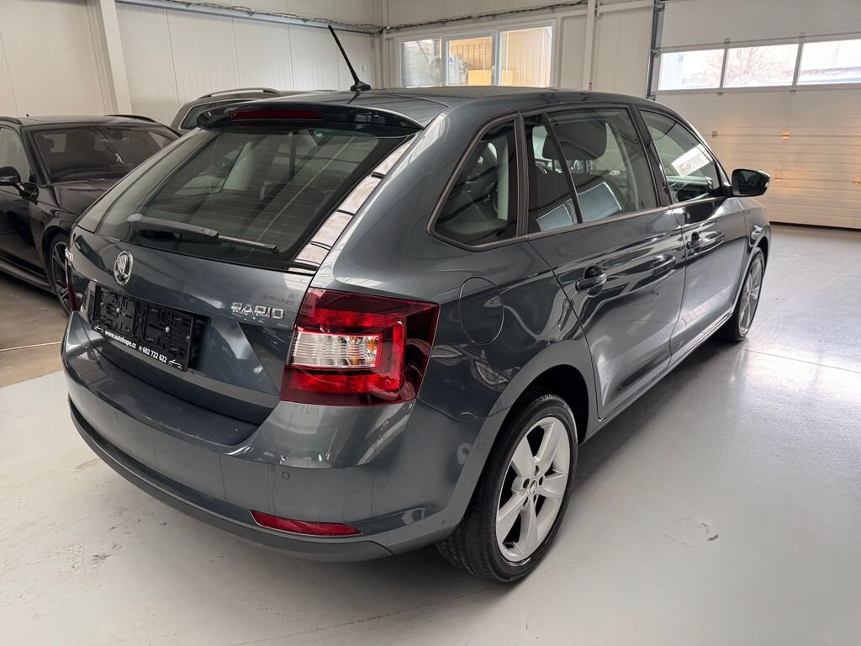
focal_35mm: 24
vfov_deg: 56.8
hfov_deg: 71.6
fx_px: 597
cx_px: 430
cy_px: 323
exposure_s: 1/50
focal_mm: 6.76
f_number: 1.78
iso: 320
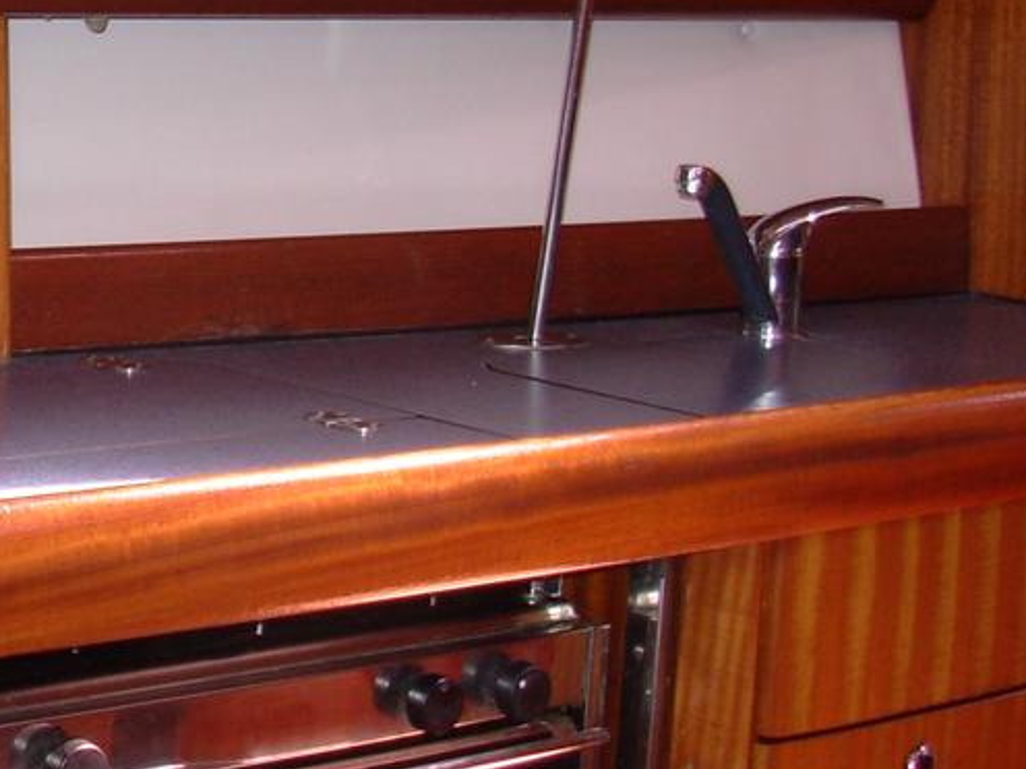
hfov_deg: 18.8
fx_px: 2905
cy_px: 143
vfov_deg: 15.0
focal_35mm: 98
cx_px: -234
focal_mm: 6.3
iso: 50
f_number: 2.9
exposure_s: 1/32
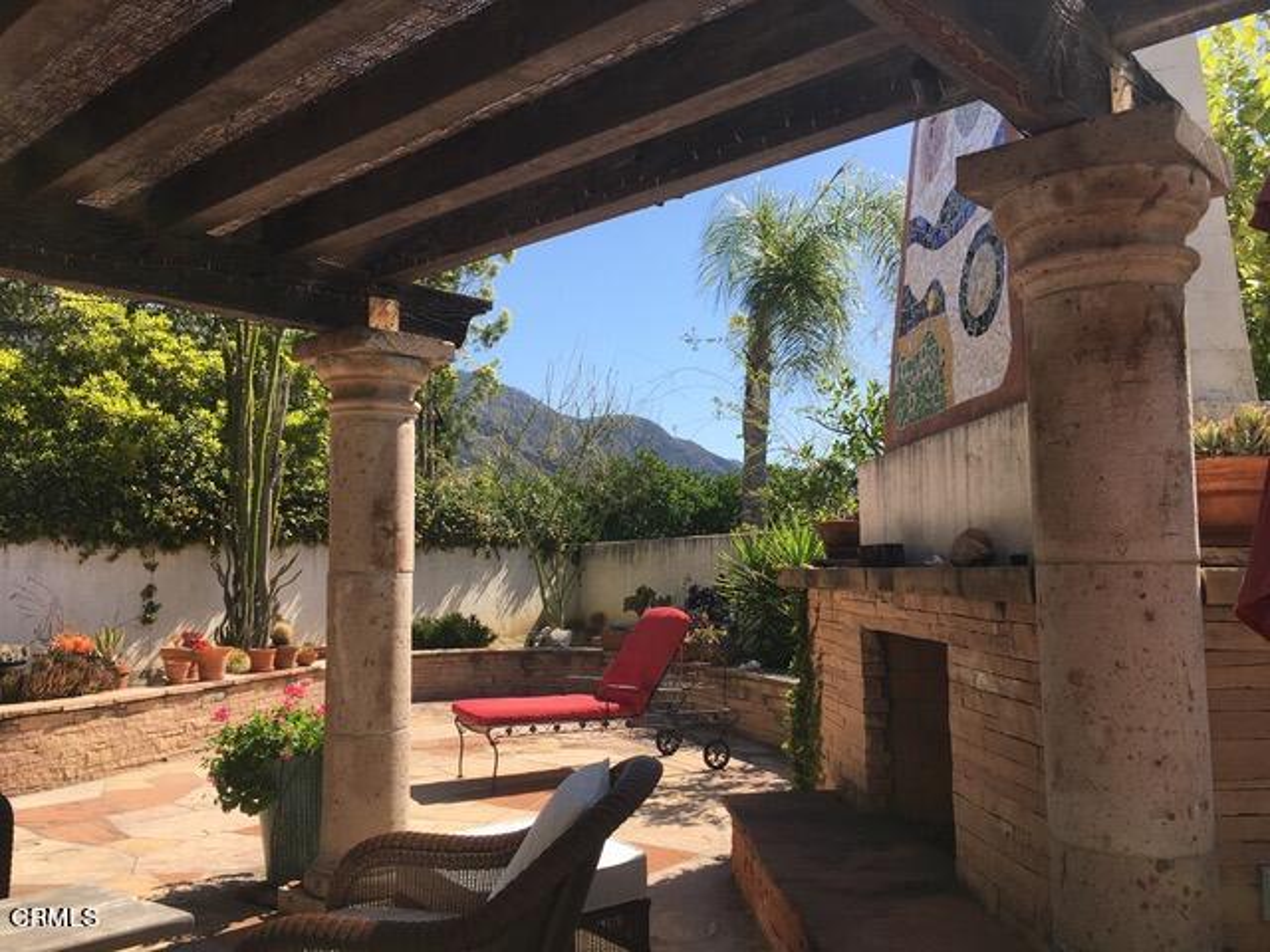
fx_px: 1064
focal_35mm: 29
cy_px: 476
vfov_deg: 48.2
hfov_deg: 61.7
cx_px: 635
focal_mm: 4.15
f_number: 2.2
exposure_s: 1/1166
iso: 25
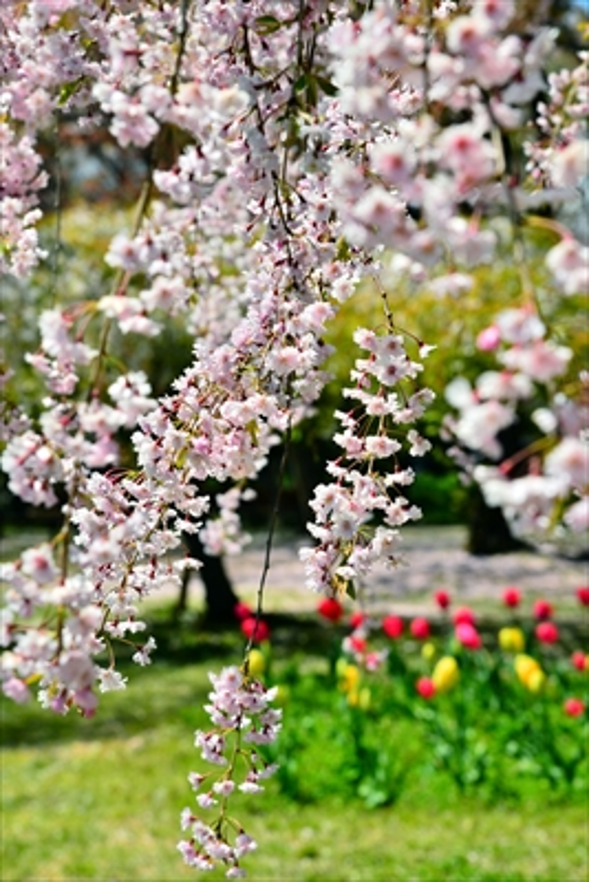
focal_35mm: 120
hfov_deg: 11.4
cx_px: 294
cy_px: 441
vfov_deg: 17.1
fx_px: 2942
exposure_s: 1/400
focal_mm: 120
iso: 200
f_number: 10
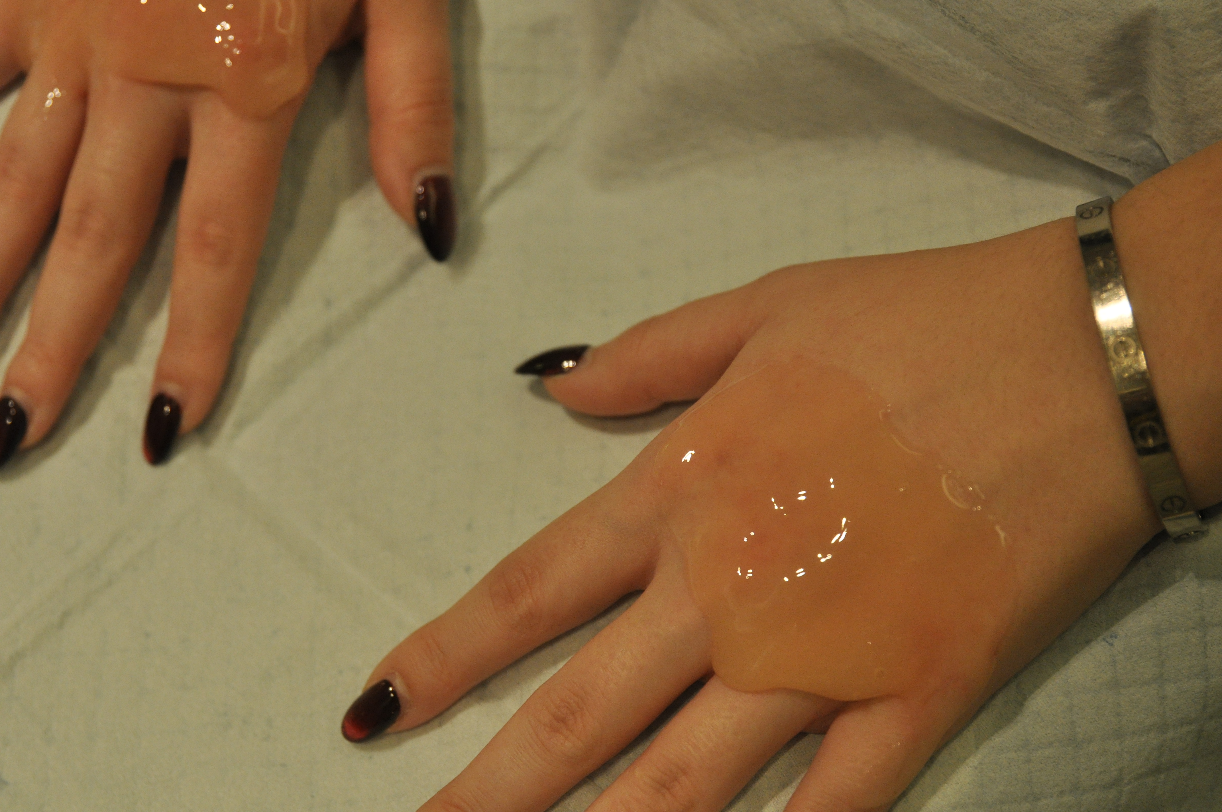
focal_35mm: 72
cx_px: 611
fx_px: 2441
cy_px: 406
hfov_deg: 28.1
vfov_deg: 18.9
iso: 800
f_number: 4
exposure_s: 1/250
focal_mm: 48
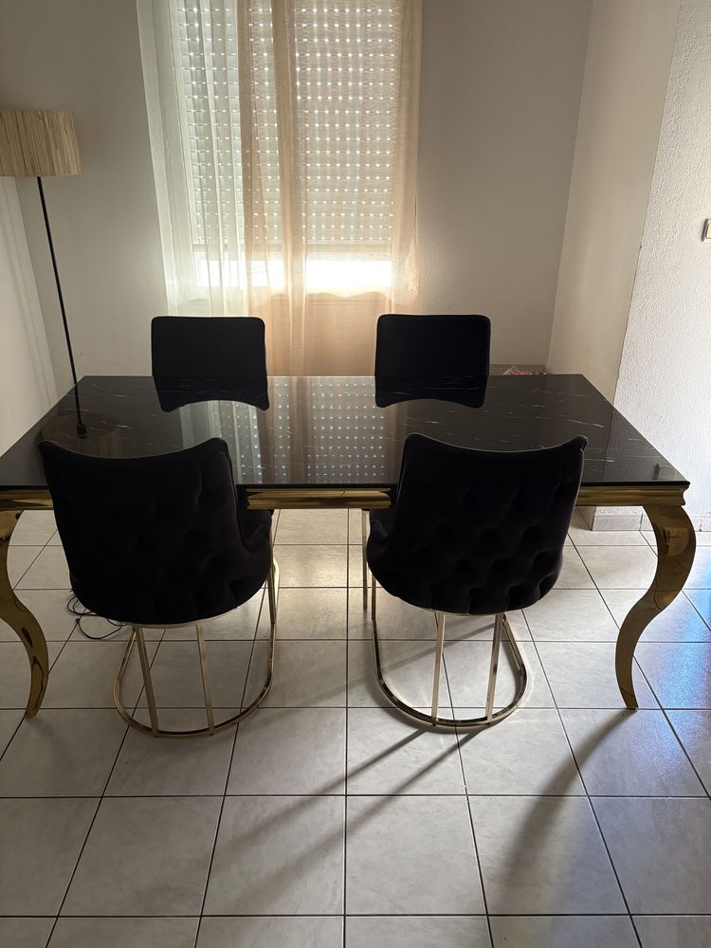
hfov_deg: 53.1
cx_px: 356
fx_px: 712
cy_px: 474
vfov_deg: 67.3
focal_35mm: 26
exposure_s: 1/60
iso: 320
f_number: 1.6
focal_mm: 5.96
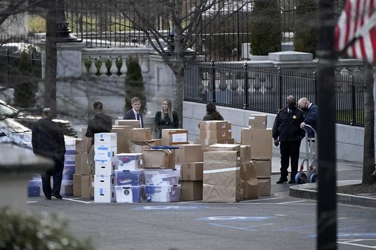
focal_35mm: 400
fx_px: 4176
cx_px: 188
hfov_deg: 5.2
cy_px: 125
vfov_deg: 3.4
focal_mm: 400
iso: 6400
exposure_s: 1/1250
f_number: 5.6
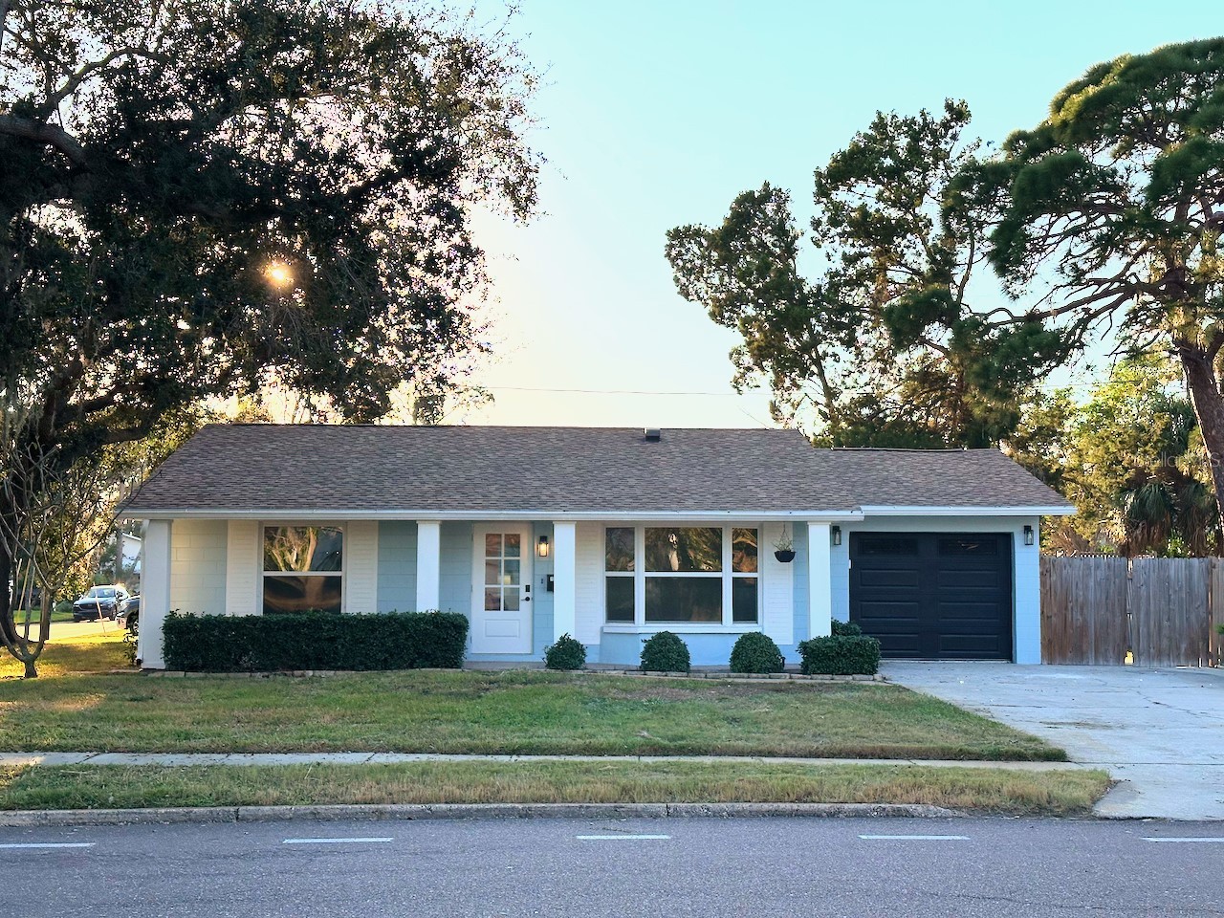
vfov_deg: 30.3
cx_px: 612
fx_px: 1697
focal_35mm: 48
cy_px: 459
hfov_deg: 39.7
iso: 64
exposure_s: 1/3058
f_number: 1.78
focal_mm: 6.86
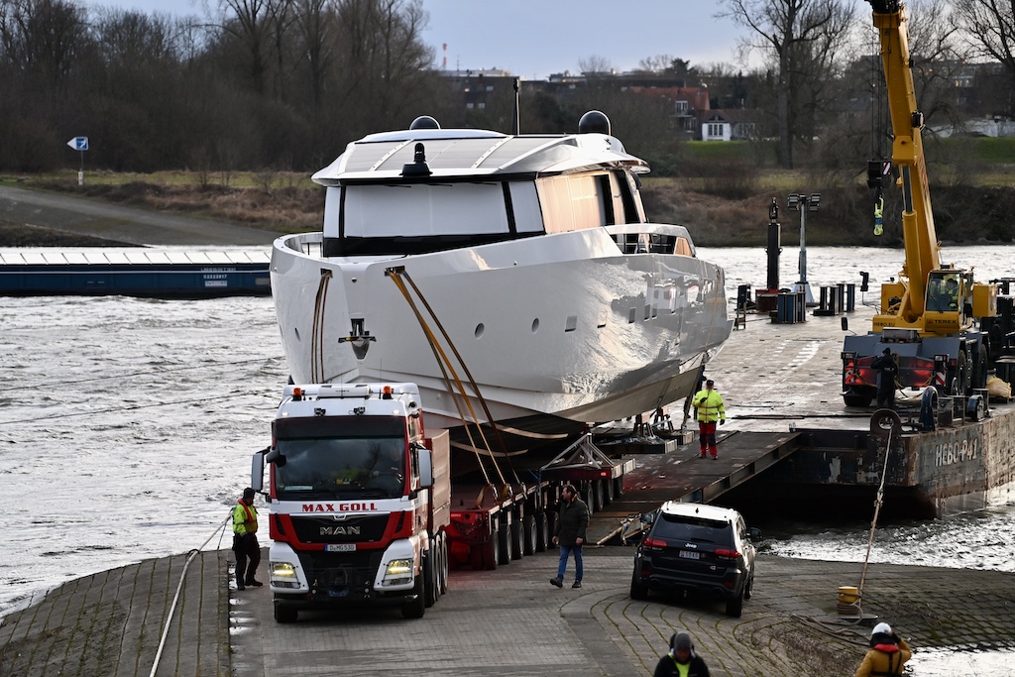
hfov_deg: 10.3
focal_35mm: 200
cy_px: 338
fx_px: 5639
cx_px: 508
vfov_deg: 6.9
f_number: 3.5
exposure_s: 1/100
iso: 1400
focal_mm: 200
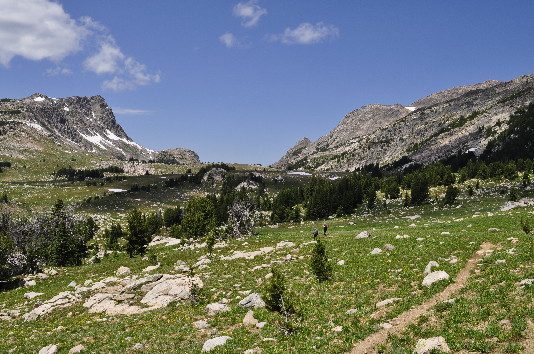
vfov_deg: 36.8
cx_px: 267
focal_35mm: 36
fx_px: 533
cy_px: 177
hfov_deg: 53.2
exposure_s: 1/400
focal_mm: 24
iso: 200
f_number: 11
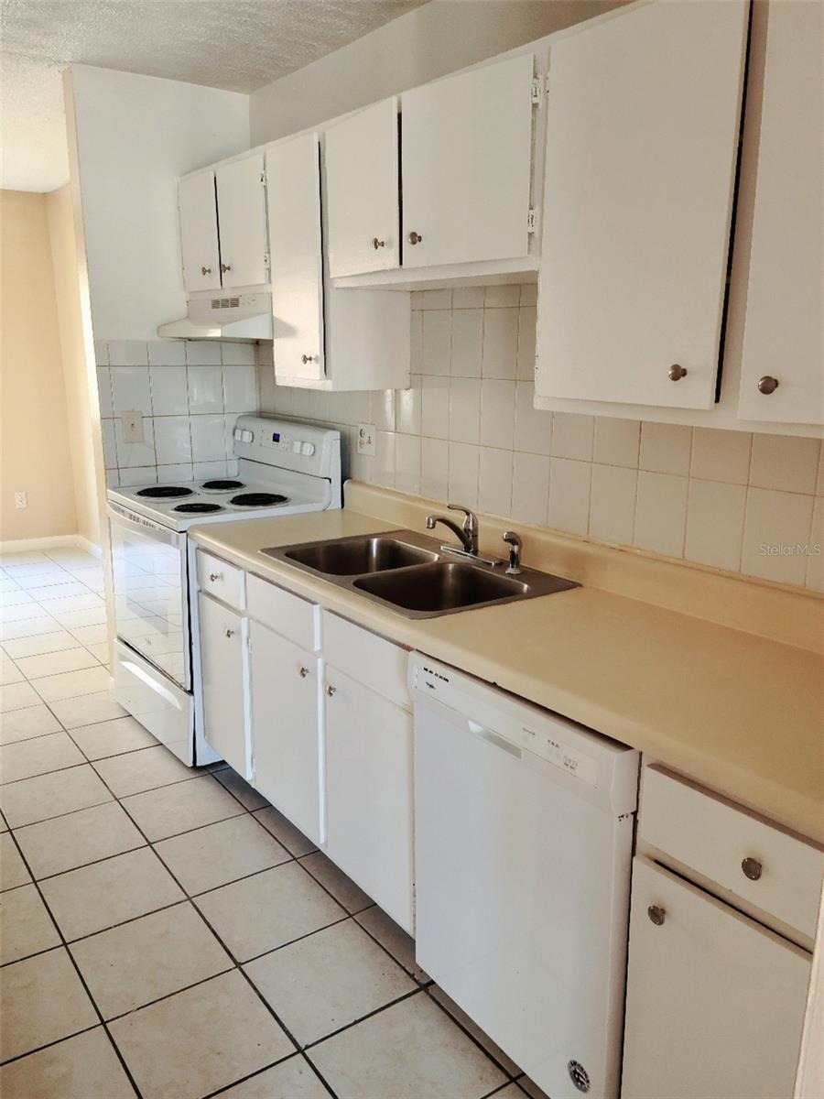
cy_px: 550
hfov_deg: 49.7
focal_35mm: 28
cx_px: 412
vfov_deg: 63.4
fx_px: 889
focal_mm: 5.9
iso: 200
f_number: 2
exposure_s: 1/40
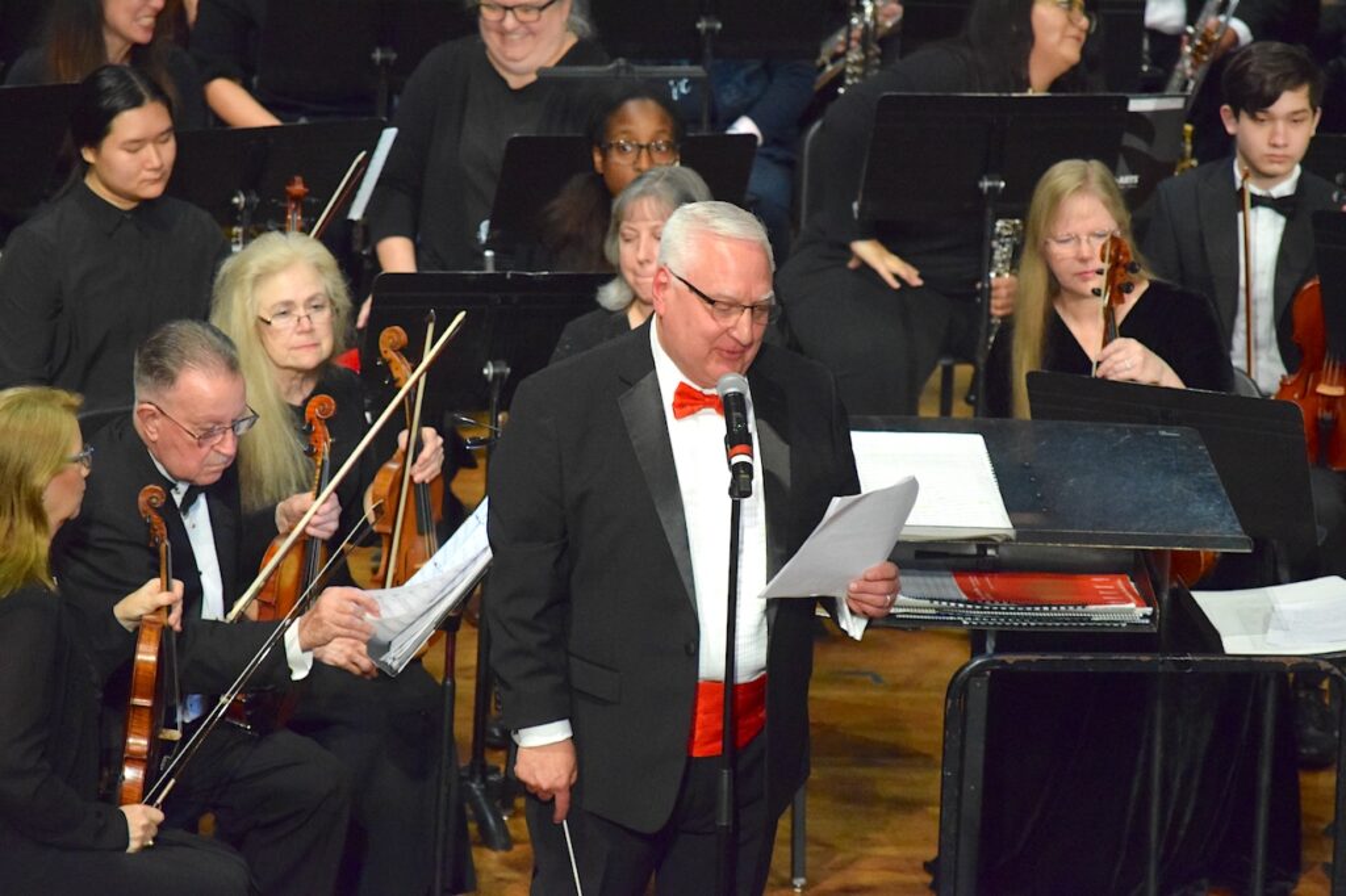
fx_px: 11212
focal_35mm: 300
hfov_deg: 6.9
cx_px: 673
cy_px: 448
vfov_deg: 4.6
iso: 6400
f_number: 5.6
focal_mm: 200
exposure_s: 1/125
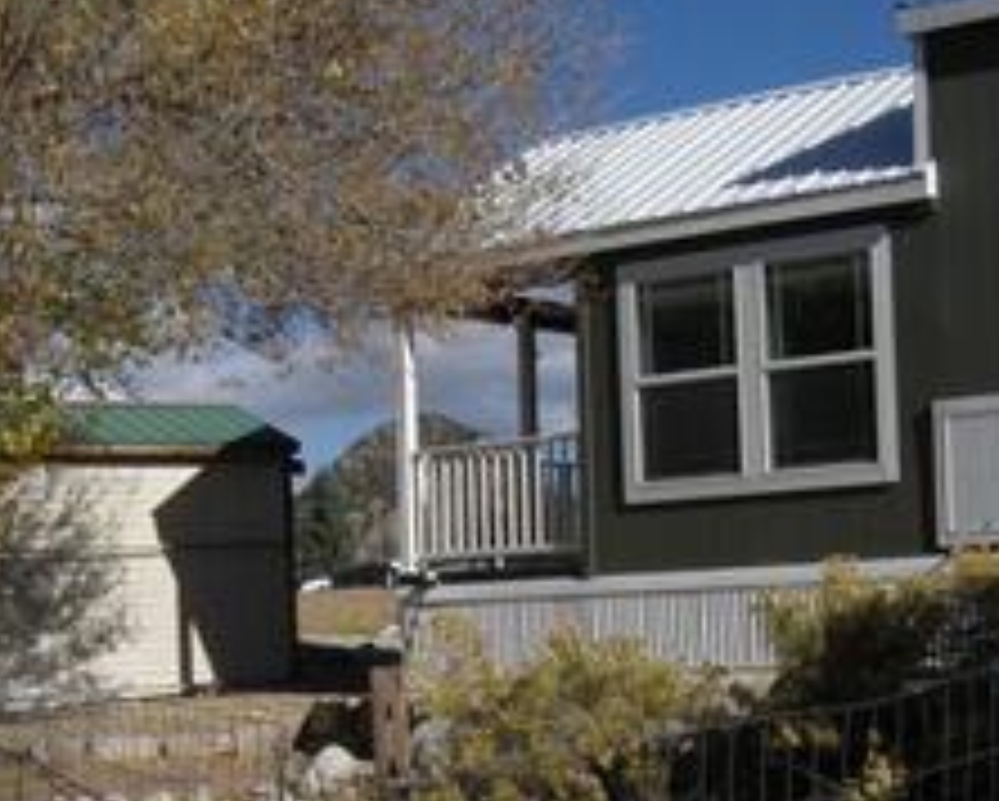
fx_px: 2160
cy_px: 659
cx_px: 698
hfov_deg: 25.8
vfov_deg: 20.7
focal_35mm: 73
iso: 64
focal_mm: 4.6
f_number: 5.6
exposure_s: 1/640
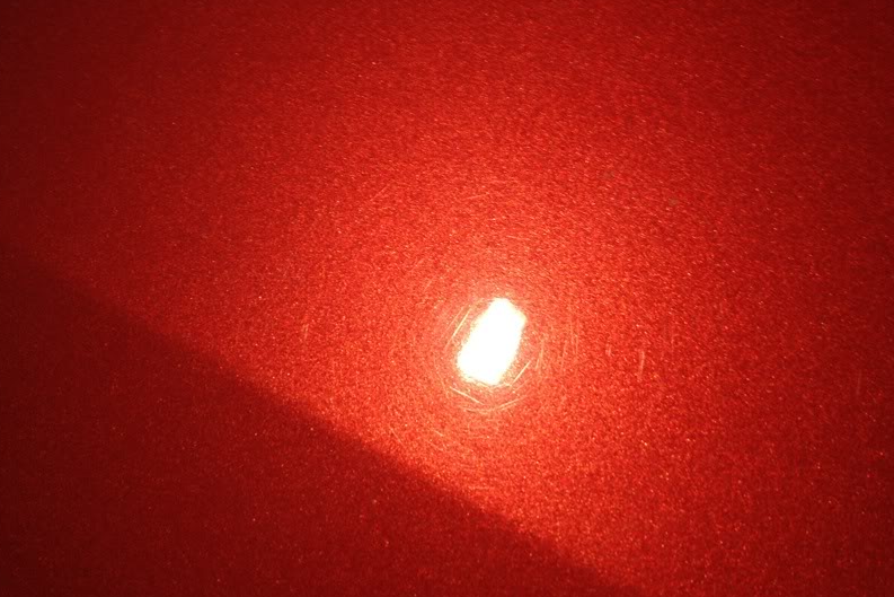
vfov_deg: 28.6
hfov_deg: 41.8
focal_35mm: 47
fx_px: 1167
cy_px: 351
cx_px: 506
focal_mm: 4.3
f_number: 2.4
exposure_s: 1/20
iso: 80
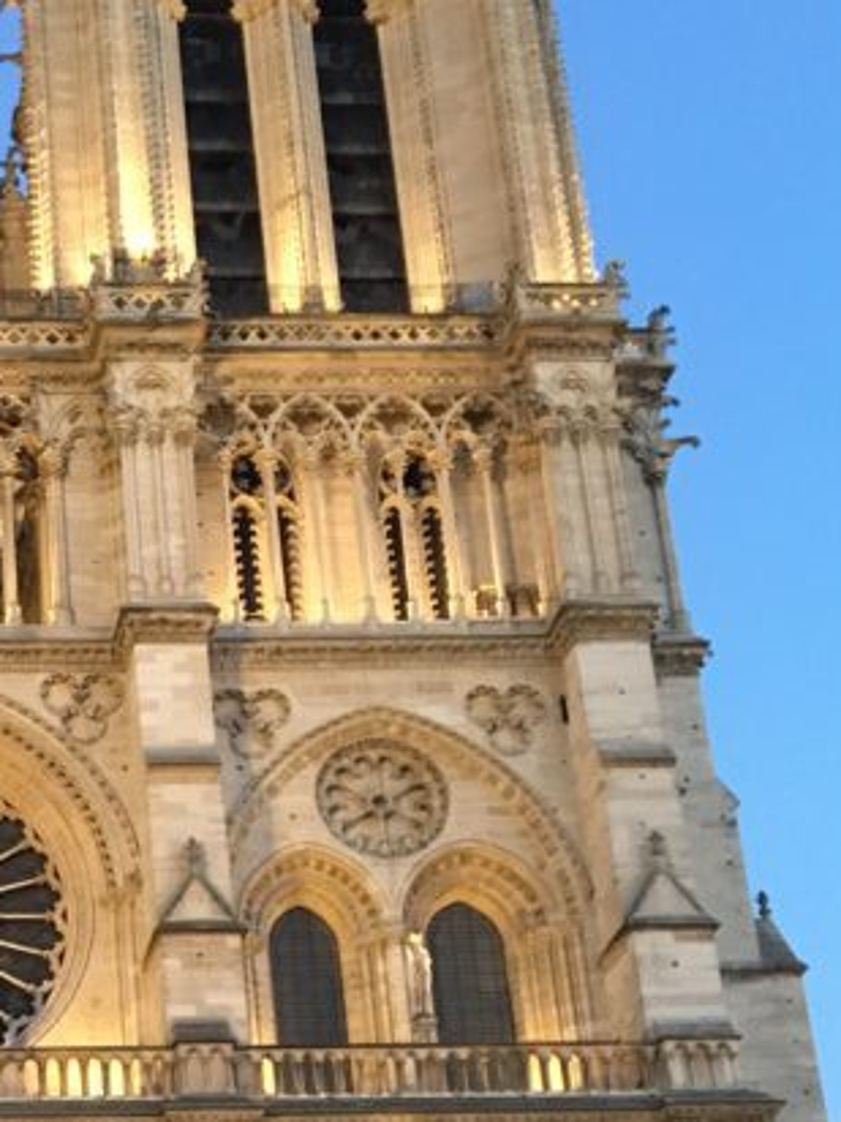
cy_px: 1087
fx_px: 2332
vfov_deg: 25.8
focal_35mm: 72
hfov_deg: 19.4
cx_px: -131
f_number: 2.2
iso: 200
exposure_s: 1/17
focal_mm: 4.15
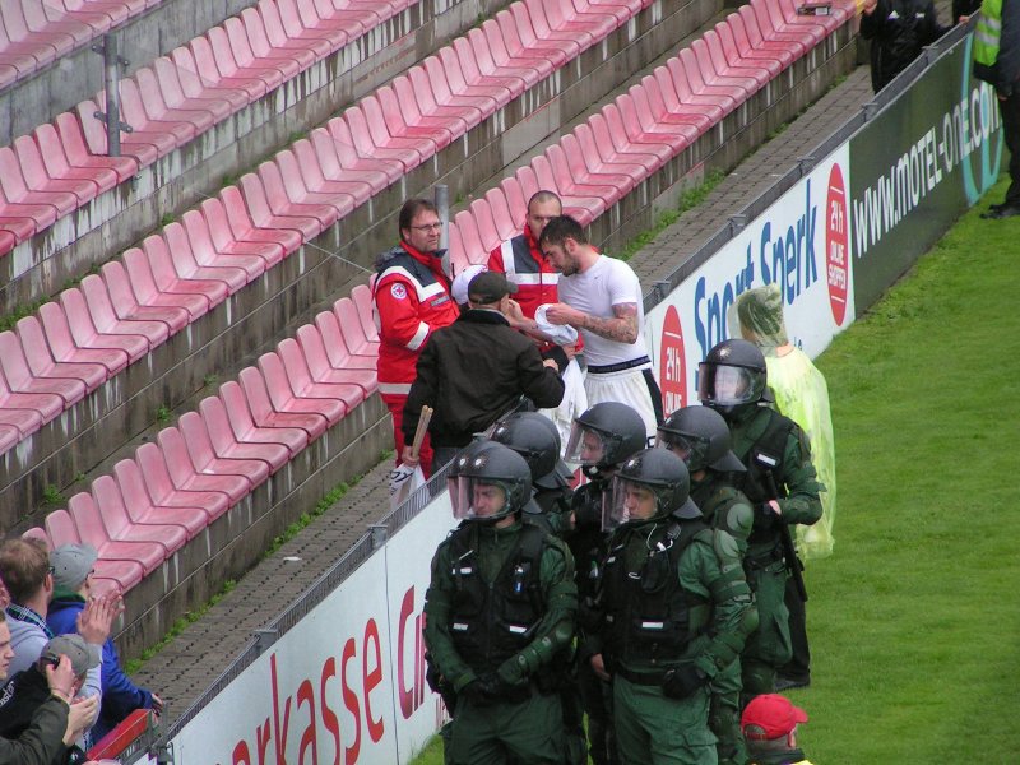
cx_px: 510
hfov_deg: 5.2
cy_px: 382
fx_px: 11197
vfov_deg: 3.9
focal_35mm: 380
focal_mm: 58
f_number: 3.5
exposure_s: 1/400
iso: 100
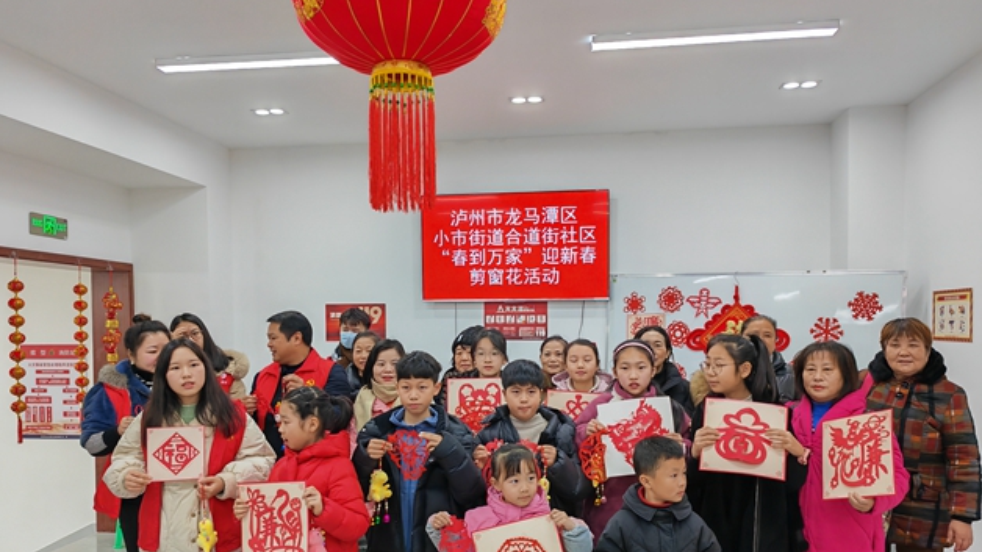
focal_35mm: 30
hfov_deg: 64.3
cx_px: 488
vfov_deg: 38.7
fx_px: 781
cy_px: 346
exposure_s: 1/100
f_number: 1.8
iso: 250
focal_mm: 5.53
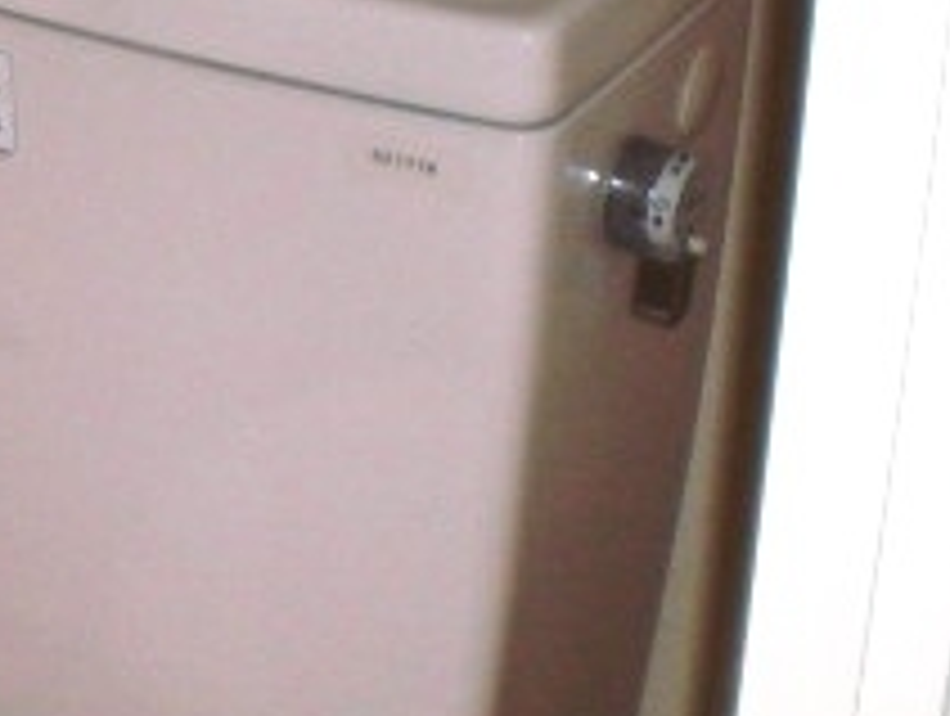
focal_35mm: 115
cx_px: -419
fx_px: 3161
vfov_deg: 12.7
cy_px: 748
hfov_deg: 15.9
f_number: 3.1
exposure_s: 1/60
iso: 200
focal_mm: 6.3
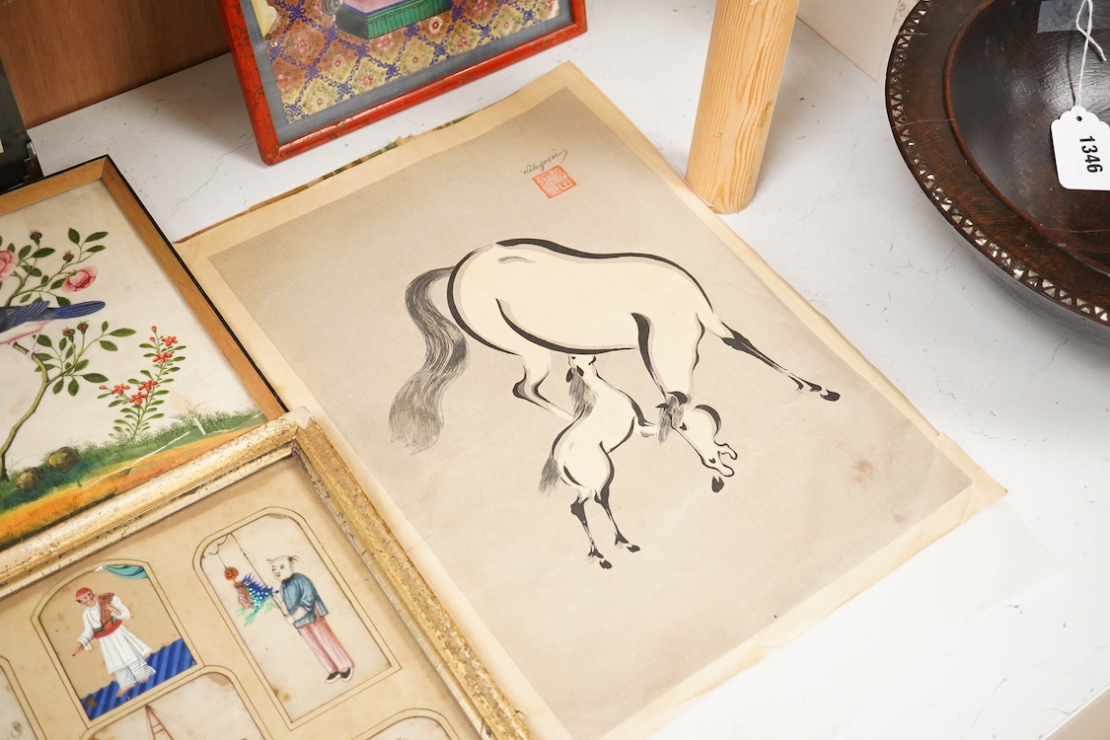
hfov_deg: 43.6
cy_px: 370
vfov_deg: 29.9
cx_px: 555
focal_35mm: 45
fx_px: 1387
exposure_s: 1/160
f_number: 6.3
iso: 2500
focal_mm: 30
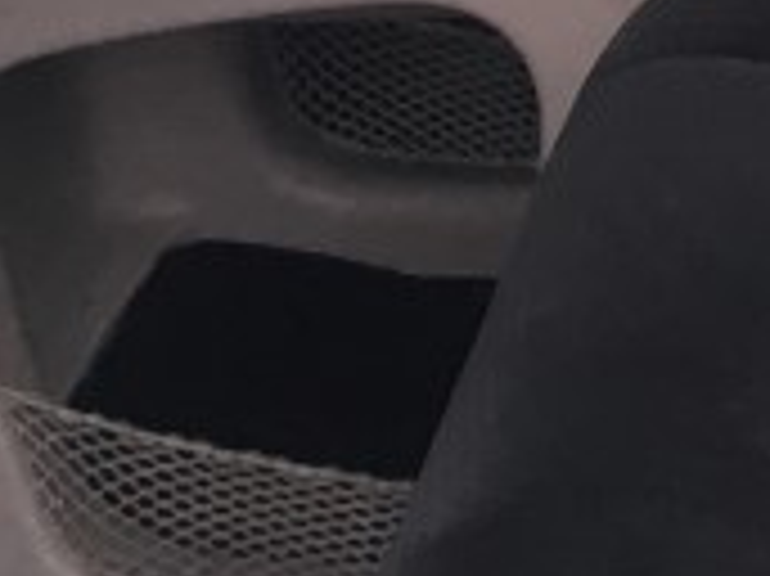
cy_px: -1062
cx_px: 1076
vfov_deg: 7.6
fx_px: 3868
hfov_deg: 11.0
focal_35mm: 174
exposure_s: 1/40
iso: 25
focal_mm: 4.15
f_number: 2.2
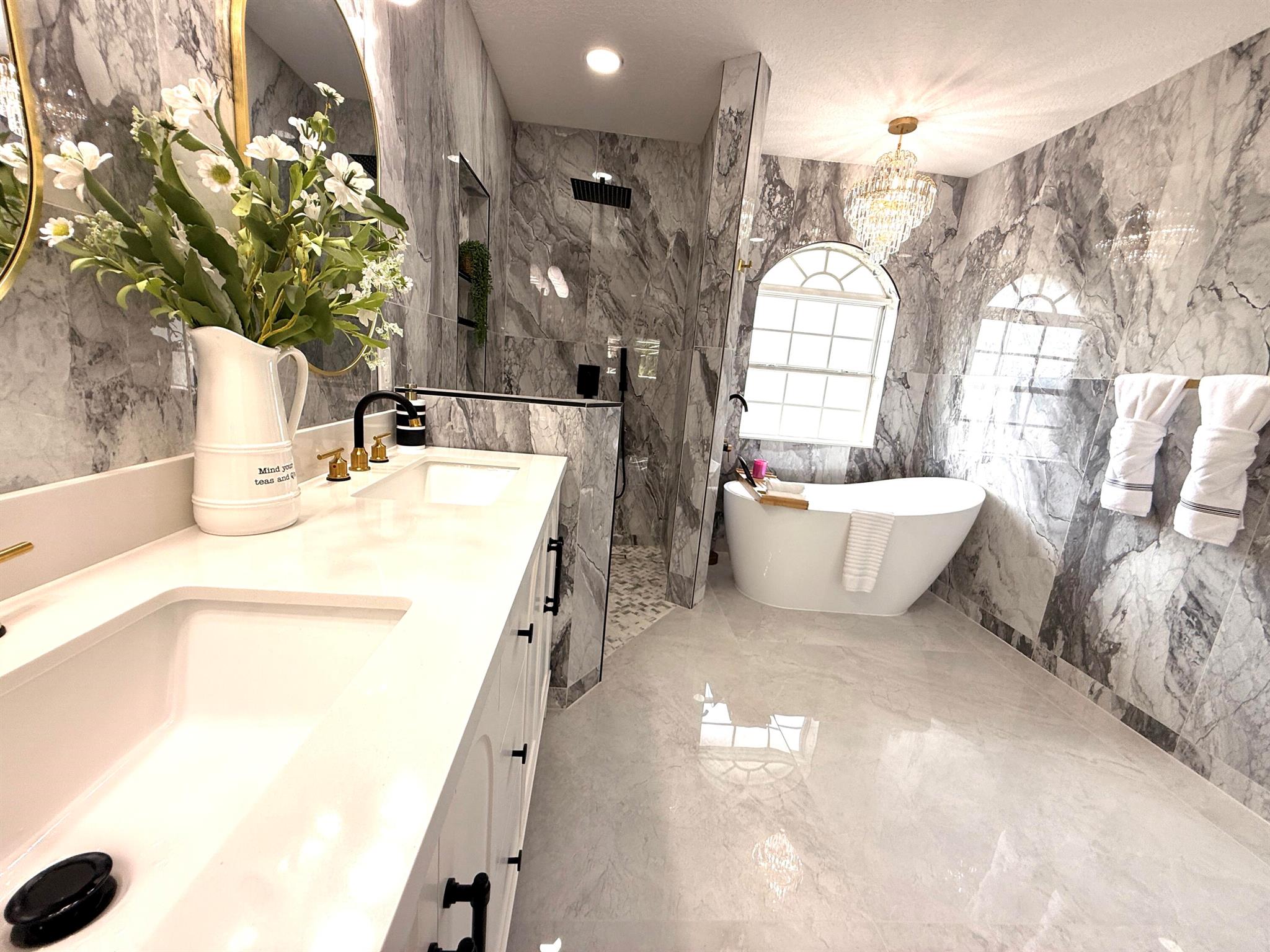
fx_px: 514
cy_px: 476
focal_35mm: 14
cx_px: 635
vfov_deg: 85.7
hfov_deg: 102.1
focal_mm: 2.22
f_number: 2.2
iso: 64
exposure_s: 1/136
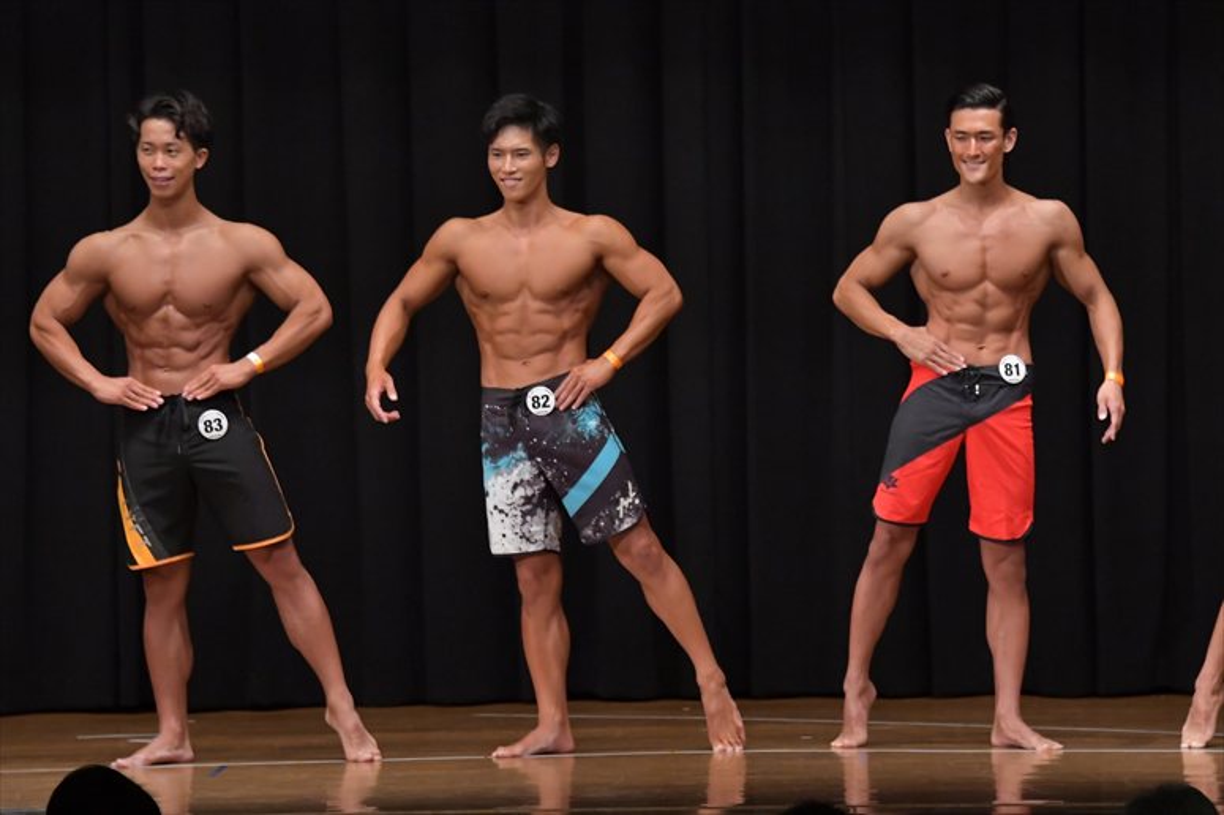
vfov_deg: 6.3
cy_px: 408
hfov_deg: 9.5
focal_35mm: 217
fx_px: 7374
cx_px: 612
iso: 5000
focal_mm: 145
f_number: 5.6
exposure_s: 1/400
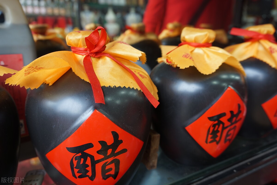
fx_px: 231
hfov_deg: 61.9
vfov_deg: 43.6
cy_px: 92
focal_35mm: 30
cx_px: 138
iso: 100
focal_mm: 20
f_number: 4.5
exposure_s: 1/15
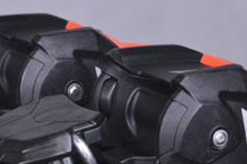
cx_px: 122
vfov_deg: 5.6
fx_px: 1665
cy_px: 172
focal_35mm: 243
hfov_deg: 8.5
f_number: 9.5
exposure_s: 1/125
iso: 3200
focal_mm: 75
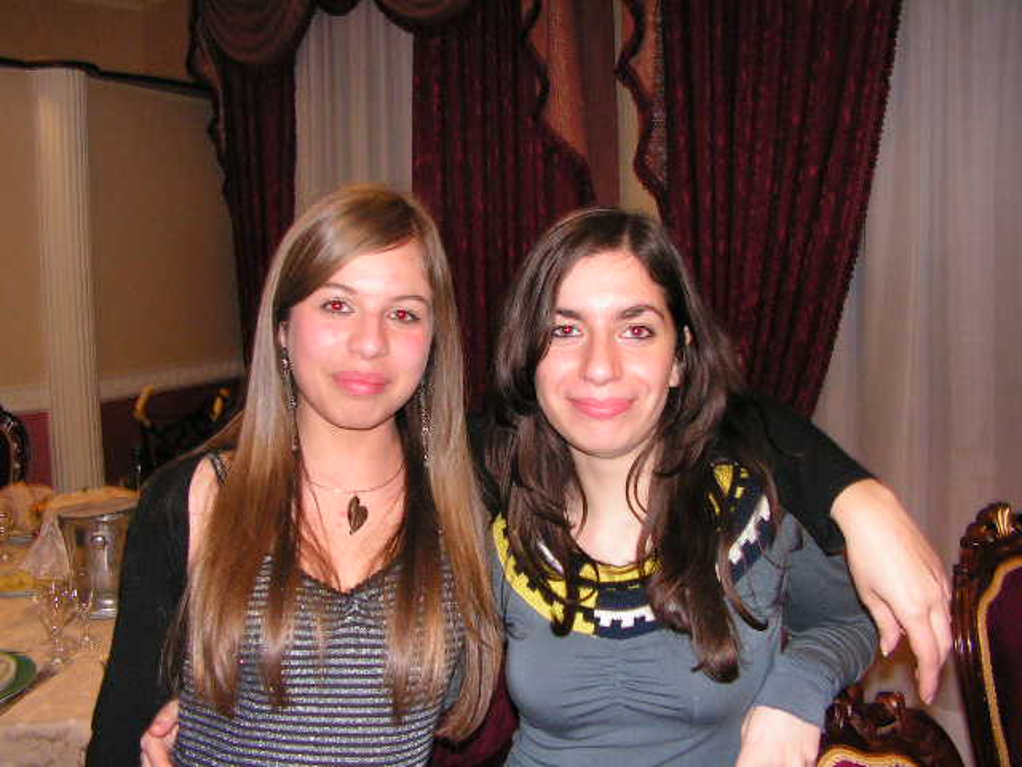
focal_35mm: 36
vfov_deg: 39.7
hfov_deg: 51.4
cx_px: 511
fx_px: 1063
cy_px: 384
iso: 200
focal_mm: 6
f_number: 3.2
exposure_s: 1/40
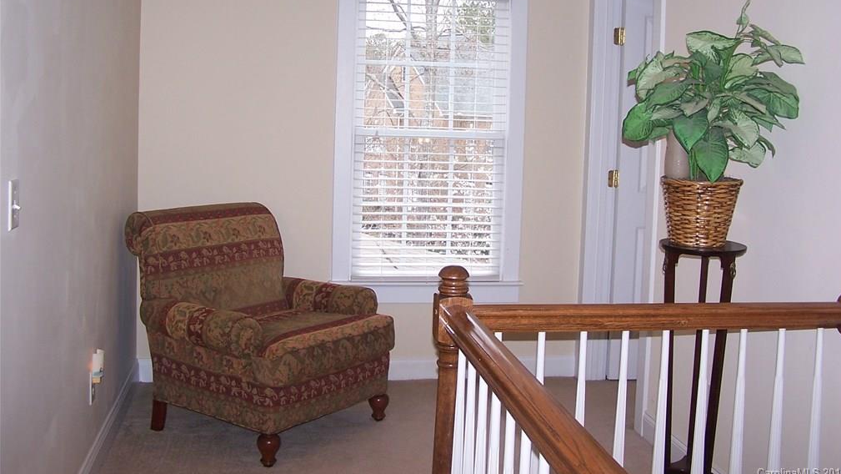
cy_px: 160
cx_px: 426
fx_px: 937
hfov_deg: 48.3
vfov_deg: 28.2
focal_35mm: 42
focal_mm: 6.3
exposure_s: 1/60
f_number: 2.8
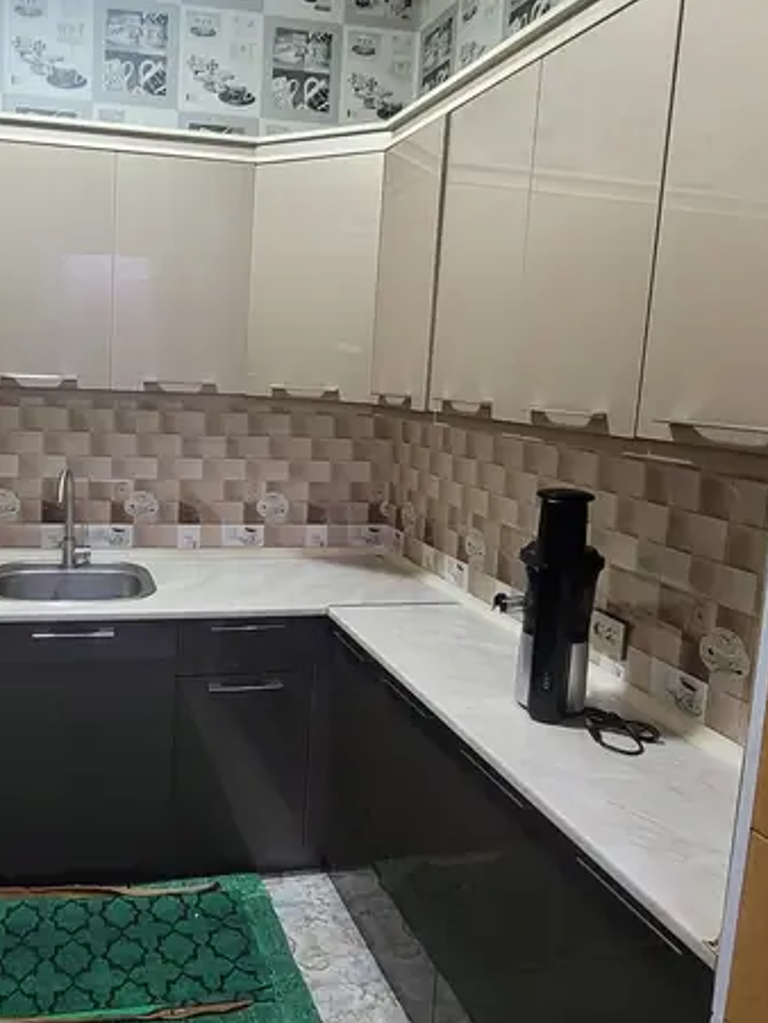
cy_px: 468
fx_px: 768
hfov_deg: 51.4
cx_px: 215
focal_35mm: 26
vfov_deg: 67.2
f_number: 2.2
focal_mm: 2.2
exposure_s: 1/50
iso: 250
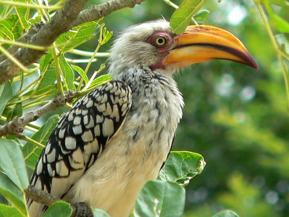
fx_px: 3506
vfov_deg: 3.5
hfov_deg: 4.7
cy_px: 108
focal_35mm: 420
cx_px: 144
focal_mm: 55.2
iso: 80
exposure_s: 1/125
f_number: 4
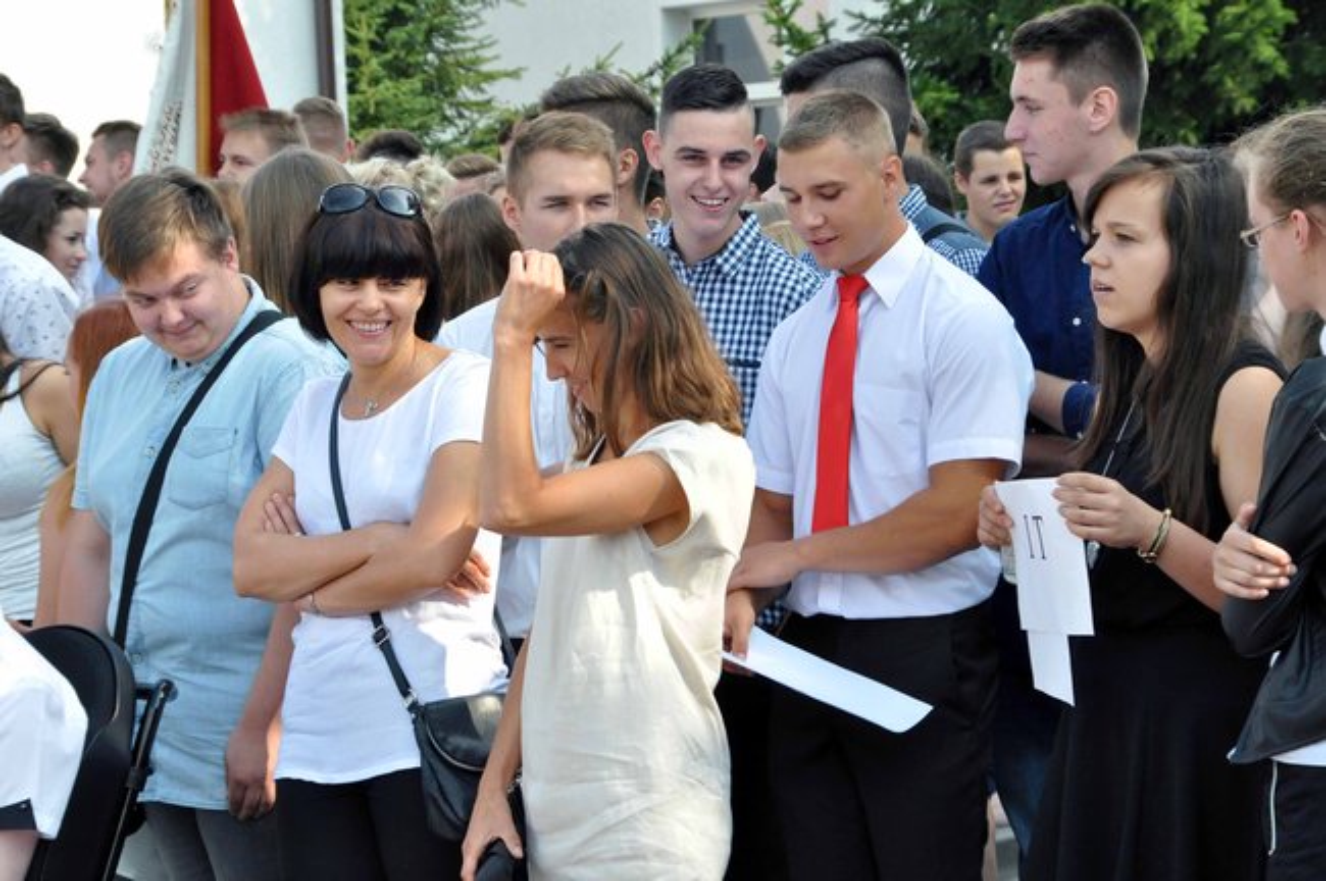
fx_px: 4415
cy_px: 440
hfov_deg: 17.1
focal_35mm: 120
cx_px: 663
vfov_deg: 11.4
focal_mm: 80
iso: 800
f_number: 11
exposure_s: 1/400
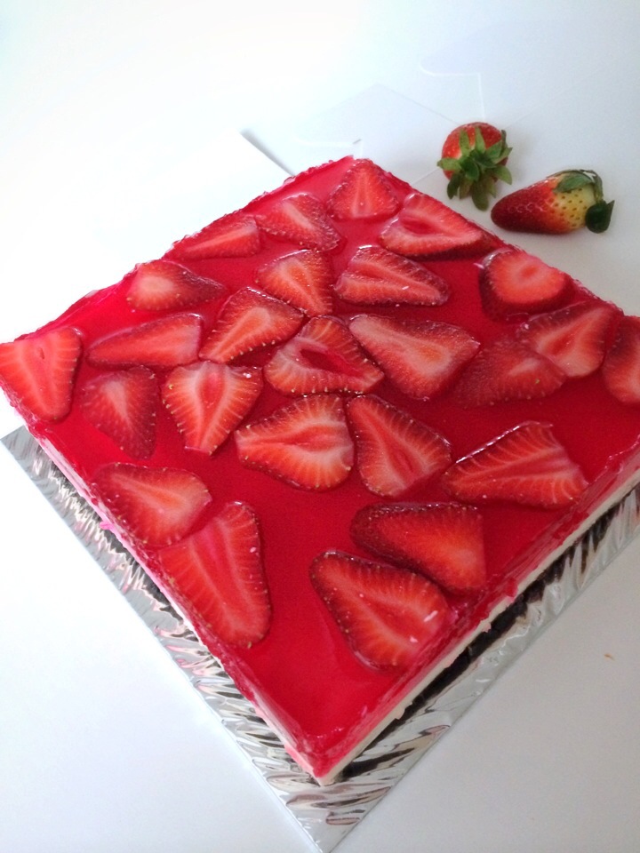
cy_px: 426
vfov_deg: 60.0
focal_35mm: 30
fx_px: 740
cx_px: 320
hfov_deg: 46.8
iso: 250
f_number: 2.2
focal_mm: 4.12
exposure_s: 1/30
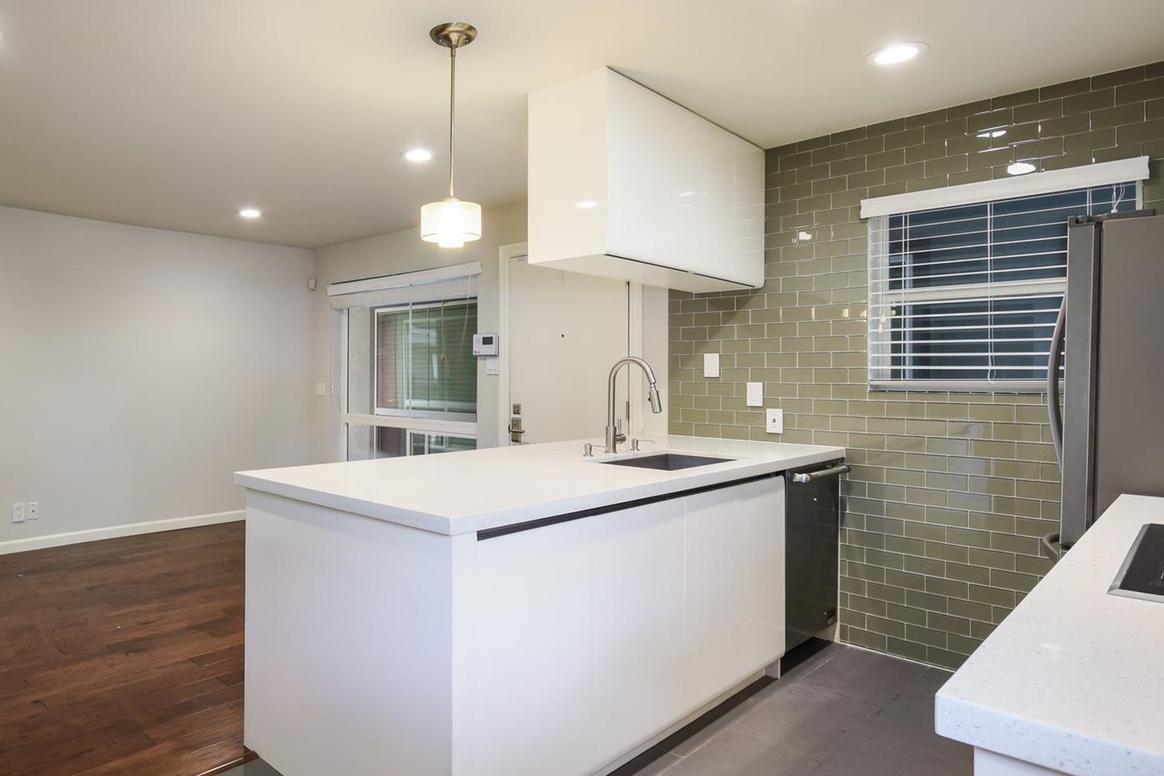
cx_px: 415
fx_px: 679
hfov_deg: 79.3
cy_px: 384
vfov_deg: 59.5
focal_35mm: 21
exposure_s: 1/5
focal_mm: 10
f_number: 8
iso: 200
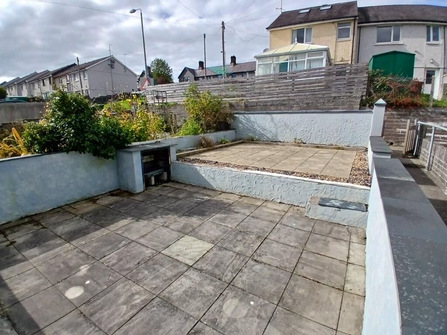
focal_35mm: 17
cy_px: 168
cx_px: 224
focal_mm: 1.4
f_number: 2.2
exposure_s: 1/1427
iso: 50
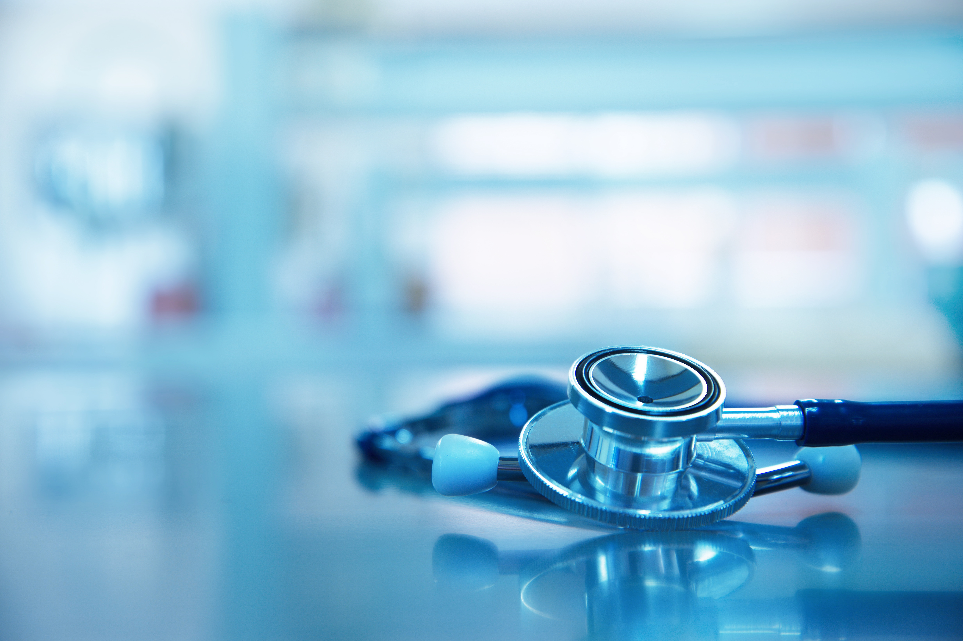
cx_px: 482
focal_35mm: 85
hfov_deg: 23.9
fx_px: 2272
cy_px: 320
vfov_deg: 16.1
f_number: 5
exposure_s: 1/15
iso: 200
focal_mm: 85
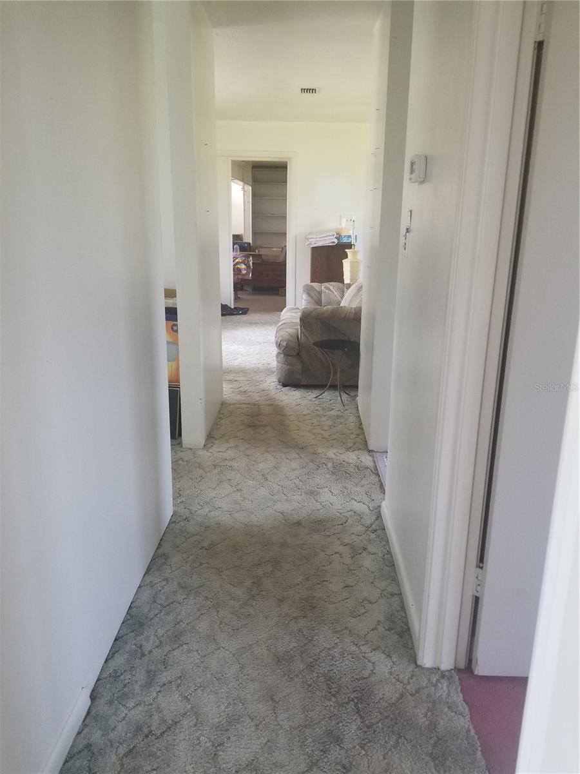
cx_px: 290
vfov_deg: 67.3
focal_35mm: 26
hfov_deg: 53.1
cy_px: 387
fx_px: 581
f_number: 1.7
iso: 160
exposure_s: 1/30
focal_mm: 4.25
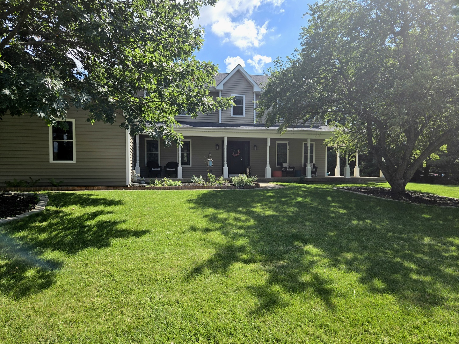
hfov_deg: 73.9
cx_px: 230
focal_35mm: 23
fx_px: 305
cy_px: 172
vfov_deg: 58.9
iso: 25
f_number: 1.8
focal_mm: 5.4
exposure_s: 1/2000
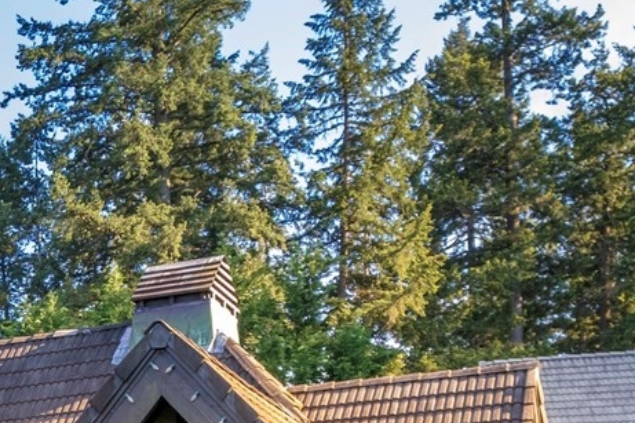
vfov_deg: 15.0
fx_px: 1428
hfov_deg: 23.0
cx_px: -126
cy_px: 719
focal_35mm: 81
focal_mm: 8.38
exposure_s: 1/180
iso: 100
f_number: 2.8
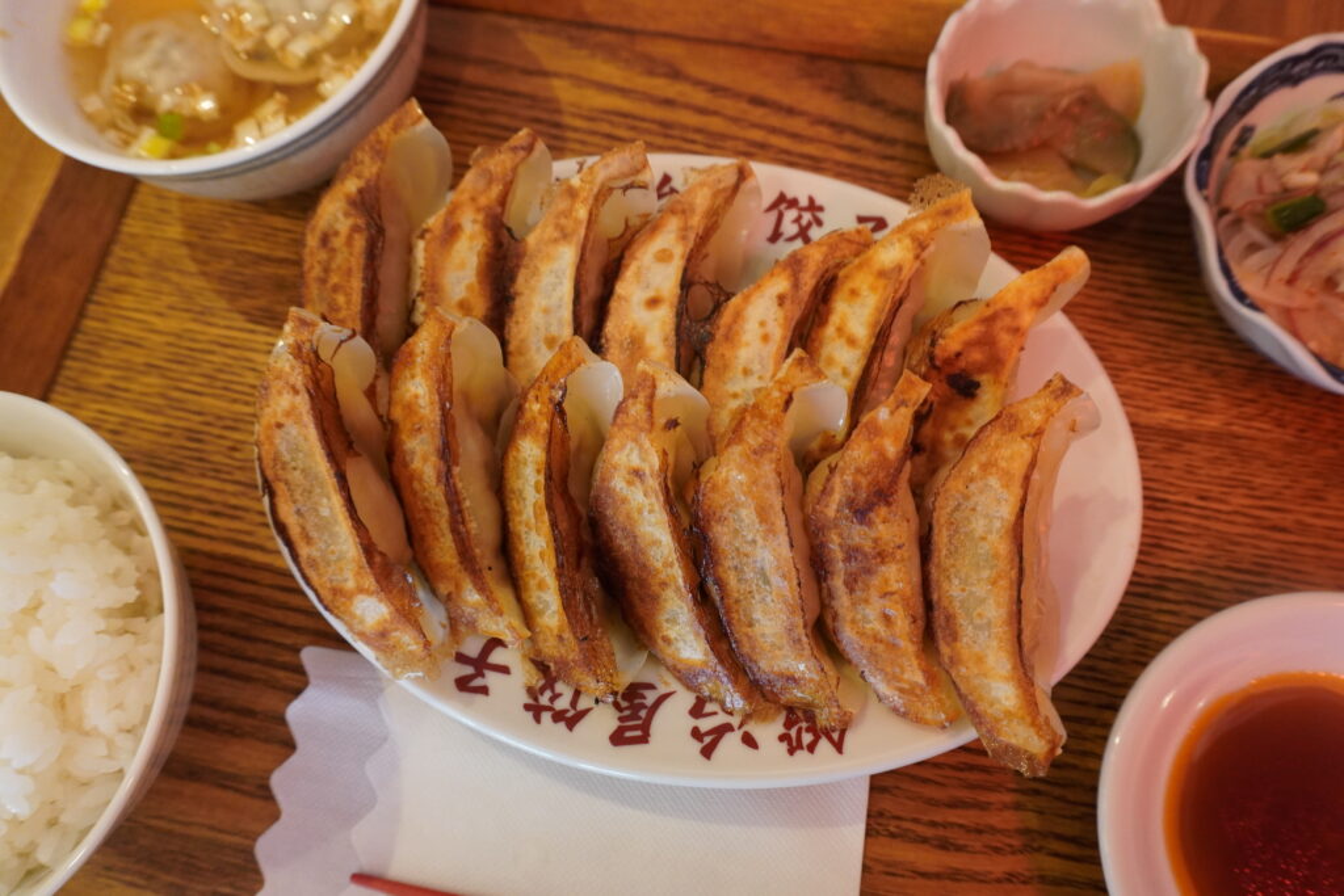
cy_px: 448
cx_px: 672
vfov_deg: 53.1
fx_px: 896
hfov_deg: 73.7
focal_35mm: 24
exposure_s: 1/30
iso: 1600
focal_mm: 16
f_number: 5
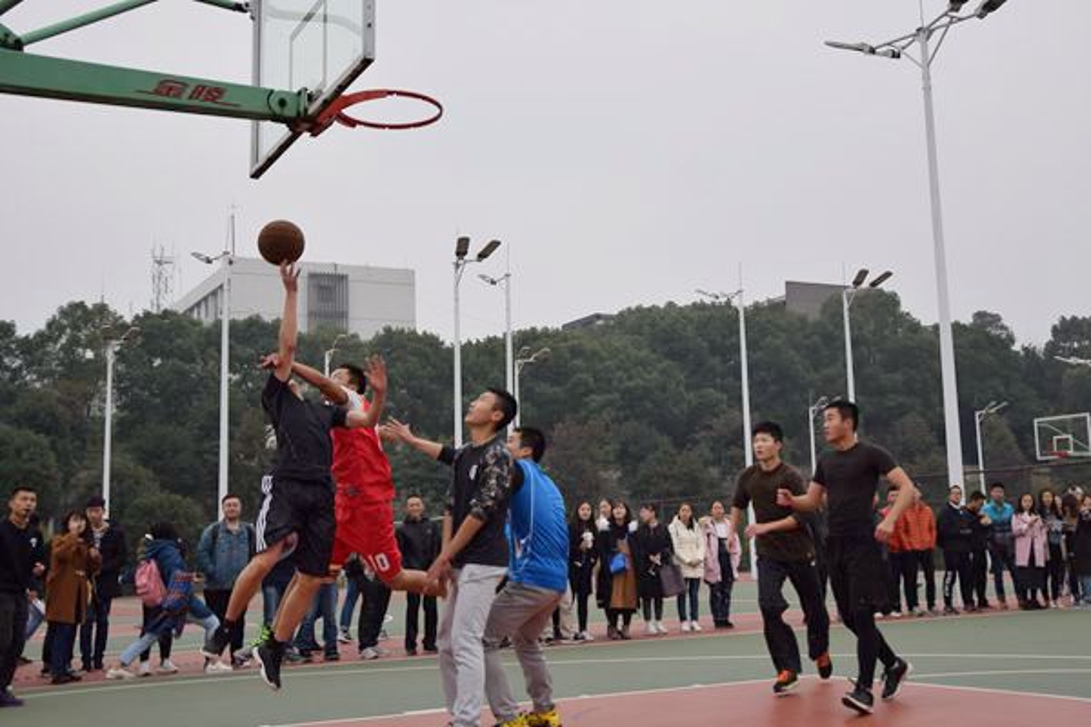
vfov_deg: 35.5
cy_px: 364
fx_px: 1136
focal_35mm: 38
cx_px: 546
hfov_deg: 51.3
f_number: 4
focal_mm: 25
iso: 100
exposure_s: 1/500
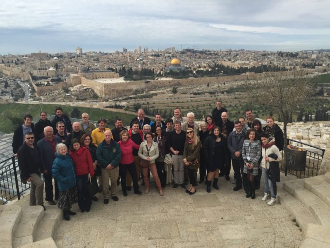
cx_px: 165
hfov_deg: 61.7
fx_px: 276
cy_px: 124
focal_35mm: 29
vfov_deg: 48.2
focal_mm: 4.15
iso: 32
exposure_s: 1/2326
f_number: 2.2
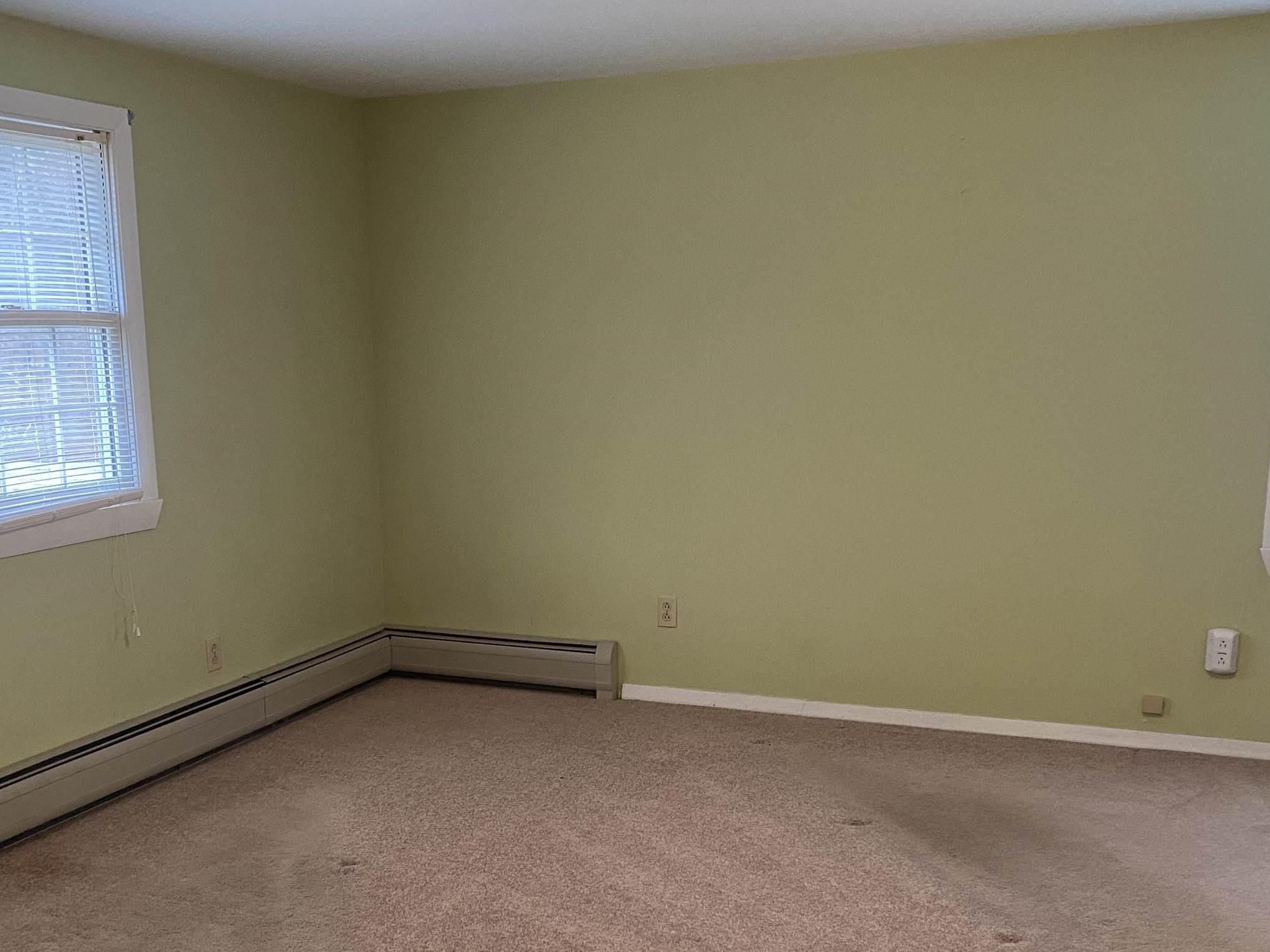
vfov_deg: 36.4
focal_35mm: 39
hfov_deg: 47.7
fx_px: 1431
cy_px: 637
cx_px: 528
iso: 250
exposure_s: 1/60
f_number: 1.8
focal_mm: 4.25
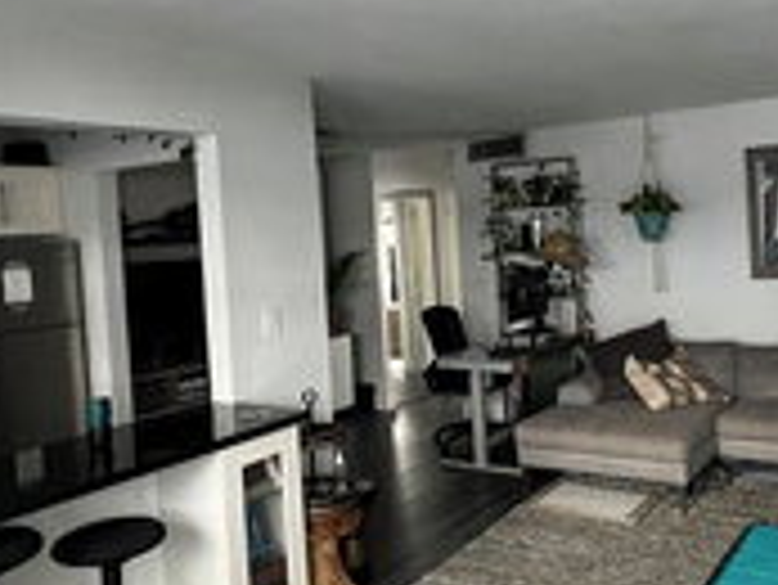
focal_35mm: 32
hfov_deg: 56.0
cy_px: 252
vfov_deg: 44.1
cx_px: 497
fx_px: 720
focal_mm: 1.57
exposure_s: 1/60
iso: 800
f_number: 1.8
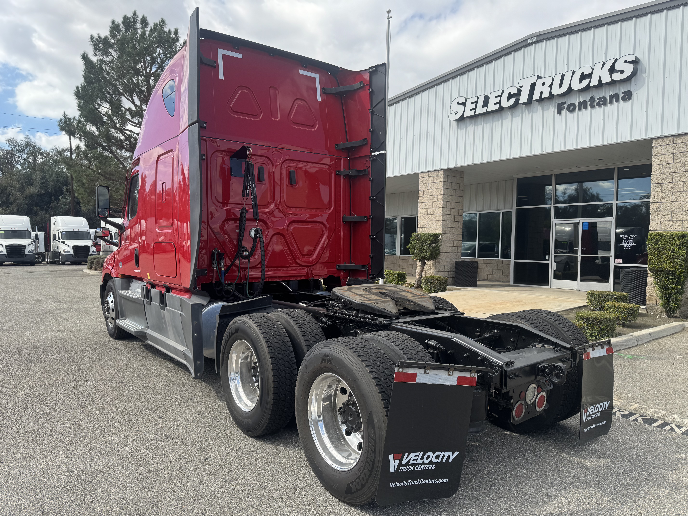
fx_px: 477
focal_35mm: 24
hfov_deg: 71.6
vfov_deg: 56.8
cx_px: 344
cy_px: 258
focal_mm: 6.76
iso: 80
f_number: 1.78
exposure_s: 1/2331
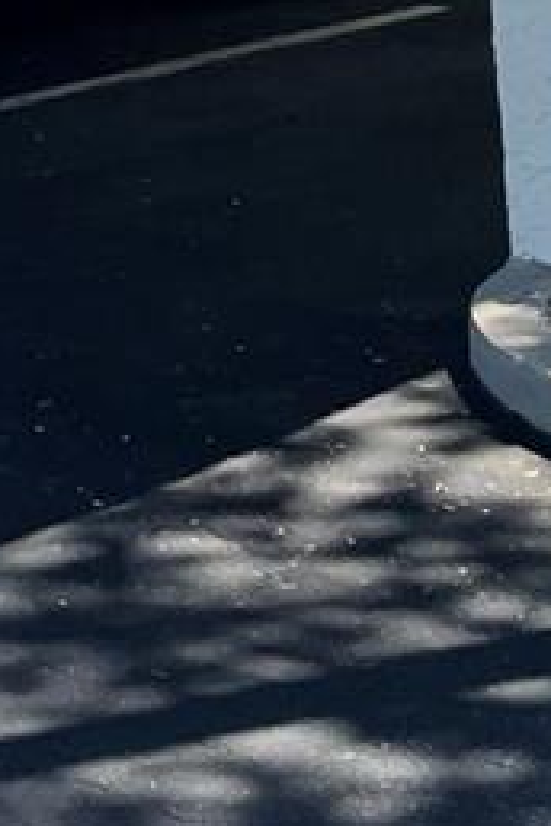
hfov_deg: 10.4
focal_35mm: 126
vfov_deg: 13.5
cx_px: -330
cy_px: -922
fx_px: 2893
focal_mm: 4.2
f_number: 1.6
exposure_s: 1/2959
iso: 32
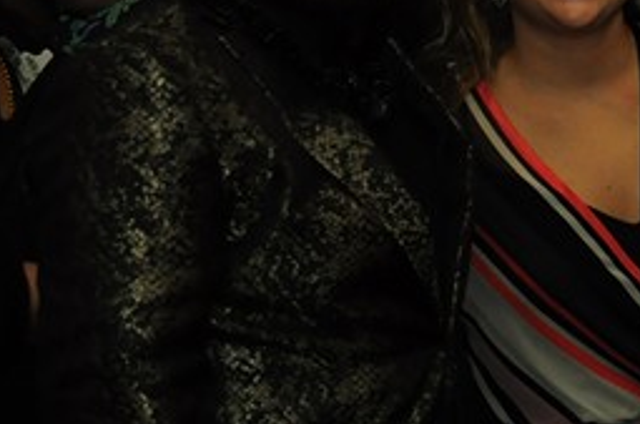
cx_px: 1109
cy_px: 256
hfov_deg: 12.4
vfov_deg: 8.9
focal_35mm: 153
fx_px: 2715
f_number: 4
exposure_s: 1/60
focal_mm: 26
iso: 800
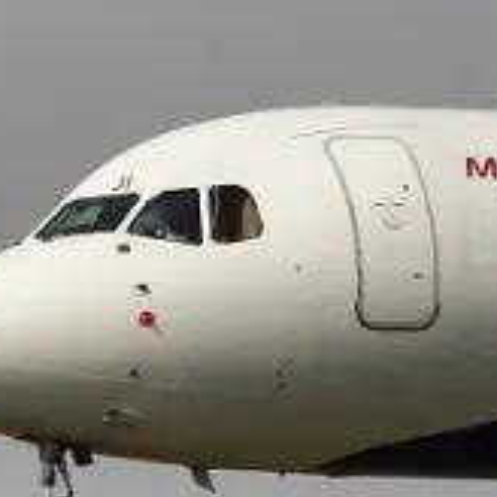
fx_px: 32422
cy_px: 373
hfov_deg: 0.9
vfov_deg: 0.9
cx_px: 1364
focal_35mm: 1996
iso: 200
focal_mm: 250
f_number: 8
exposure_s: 1/1600
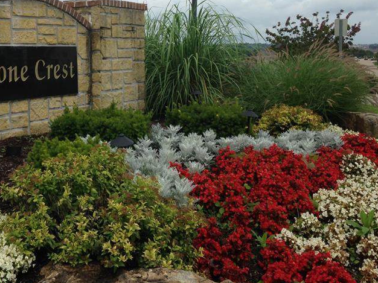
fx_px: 589
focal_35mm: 54
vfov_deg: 26.7
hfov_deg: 34.7
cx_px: 91
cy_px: 75
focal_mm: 4.12
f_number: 2.4
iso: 50
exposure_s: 1/1695
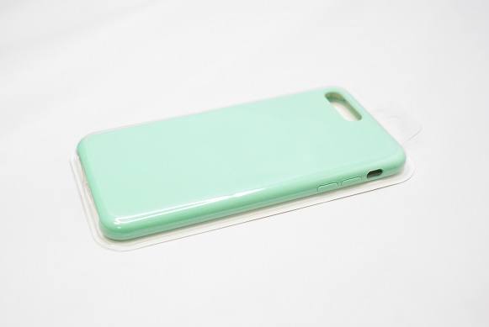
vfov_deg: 25.8
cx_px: 244
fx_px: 714
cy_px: 164
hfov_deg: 37.8
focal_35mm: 52
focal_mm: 35
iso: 1600
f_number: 5.6
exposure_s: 1/320
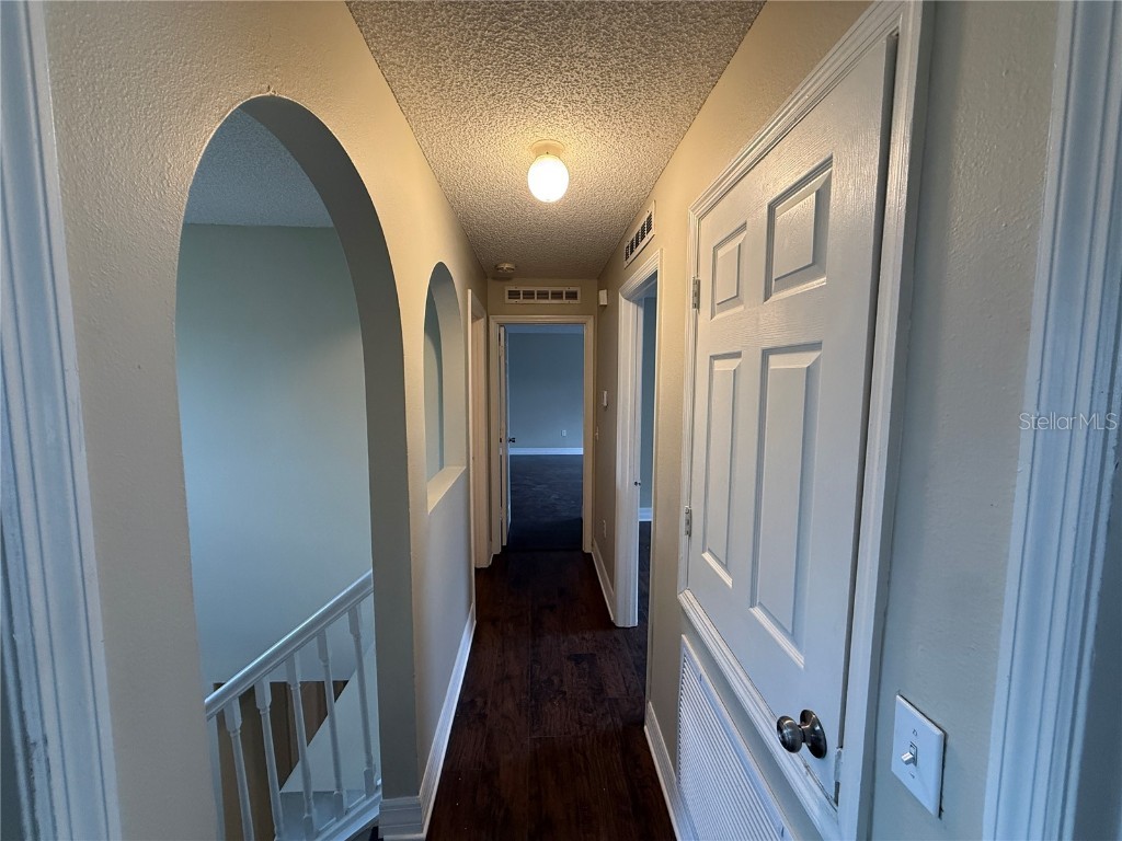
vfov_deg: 85.7
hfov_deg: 102.1
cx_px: 561
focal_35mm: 14
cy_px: 420
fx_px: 454
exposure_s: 1/120
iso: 250
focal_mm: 2.22
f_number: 2.2
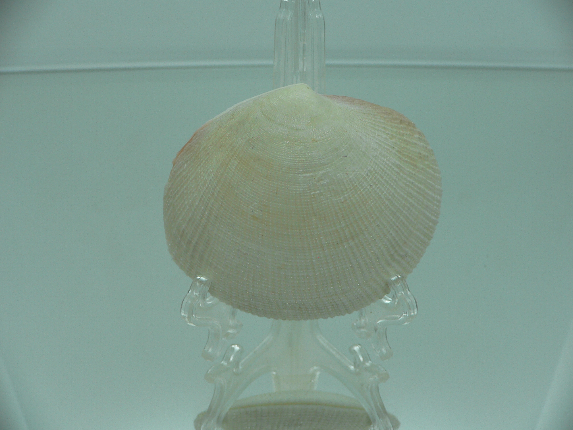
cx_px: 286
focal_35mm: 35
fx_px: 579
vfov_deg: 40.7
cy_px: 215
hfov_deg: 52.6
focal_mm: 4.6
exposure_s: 1/80
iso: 80
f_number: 2.8
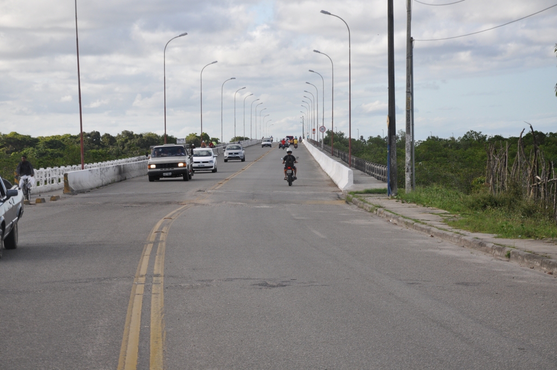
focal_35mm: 105
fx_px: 1623
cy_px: 185
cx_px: 278
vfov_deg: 13.0
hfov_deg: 19.5
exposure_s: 1/1000
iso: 500
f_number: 8
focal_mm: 70
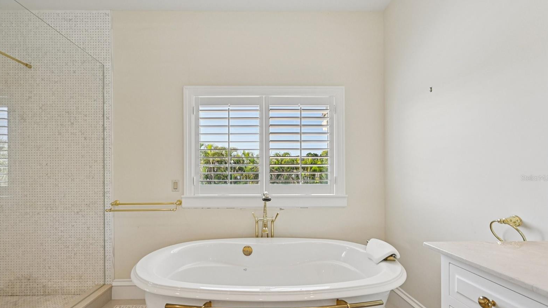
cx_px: 272
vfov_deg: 70.1
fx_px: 218
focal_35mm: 15
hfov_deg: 103.0
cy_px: 178
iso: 400
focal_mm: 14
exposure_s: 1/320
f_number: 8
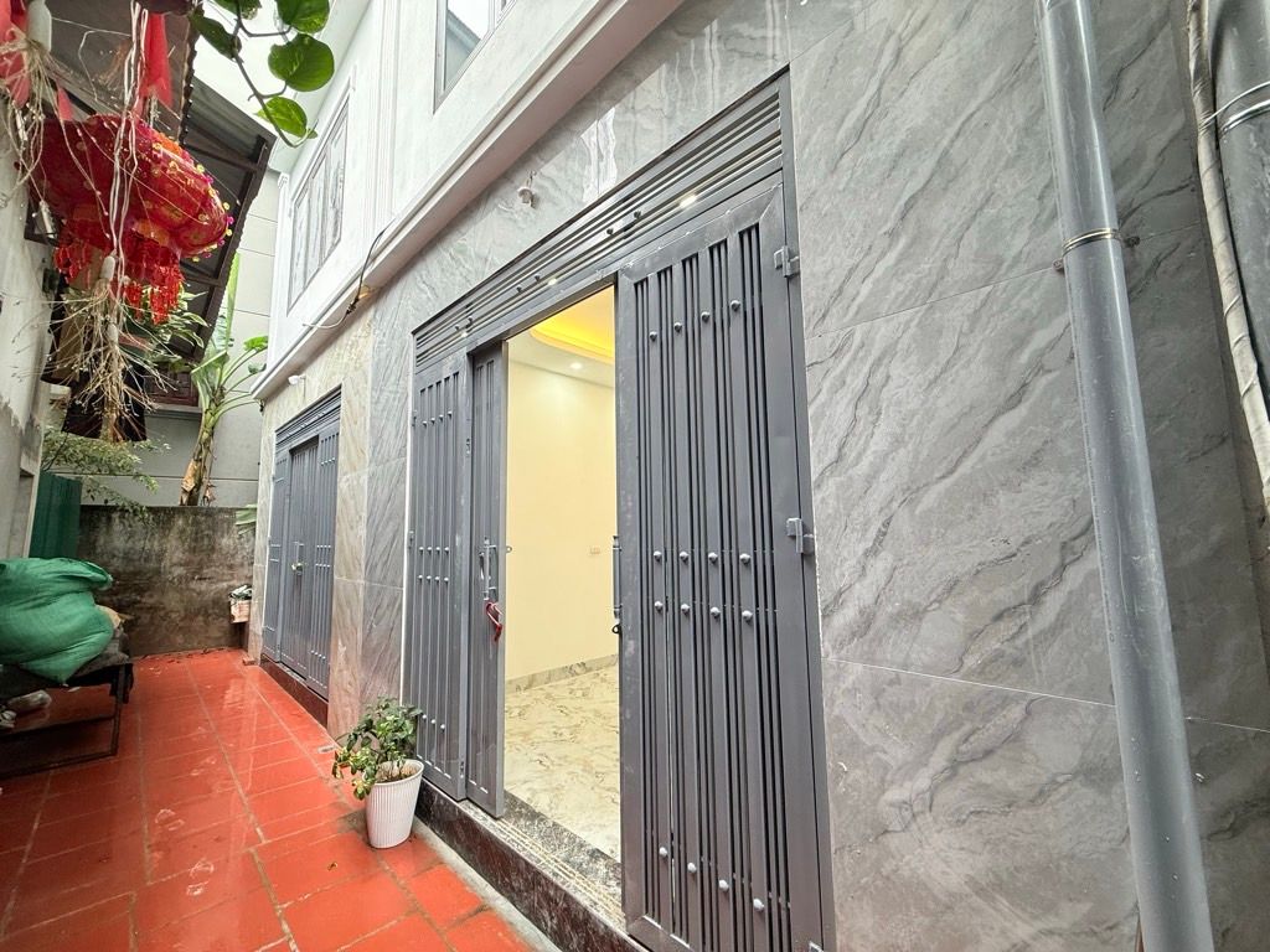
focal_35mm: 14
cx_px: 635
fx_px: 514
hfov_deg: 102.1
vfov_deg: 85.7
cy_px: 476
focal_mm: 2.22
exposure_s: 1/100
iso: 125
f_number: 2.2
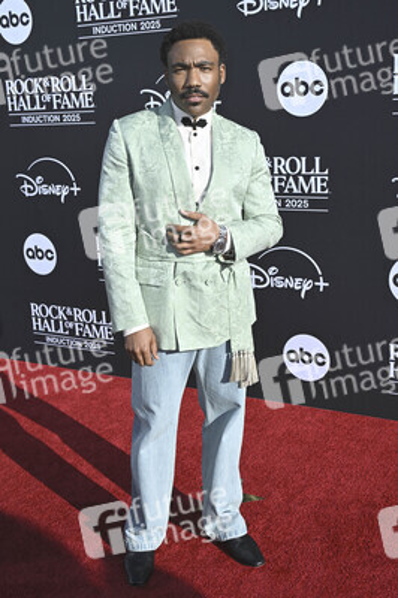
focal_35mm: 39
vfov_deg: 49.6
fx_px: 648
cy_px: 299
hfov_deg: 34.2
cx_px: 199
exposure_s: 1/320
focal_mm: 39
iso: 160
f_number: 10
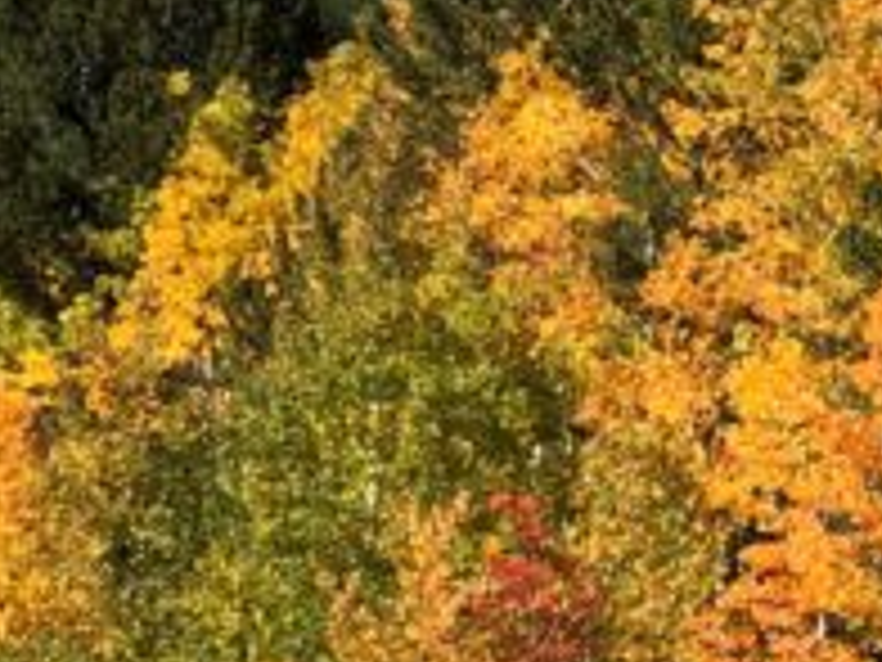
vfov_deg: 5.0
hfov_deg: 6.4
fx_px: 7593
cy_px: 54
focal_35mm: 298
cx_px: 2070
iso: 20
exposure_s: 1/704
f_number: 2.8
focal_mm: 6.6
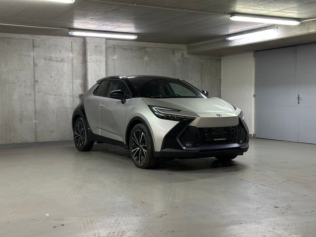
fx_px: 438
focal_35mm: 48
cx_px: 158
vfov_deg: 30.3
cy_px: 118
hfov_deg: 39.7
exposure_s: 1/33
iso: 200
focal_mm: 6.86
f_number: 1.78
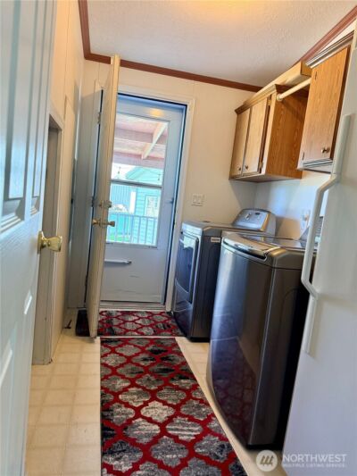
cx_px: 178
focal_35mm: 24
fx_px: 330
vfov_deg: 71.6
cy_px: 238
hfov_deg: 56.8
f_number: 1.78
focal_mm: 6.76
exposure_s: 1/120
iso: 400
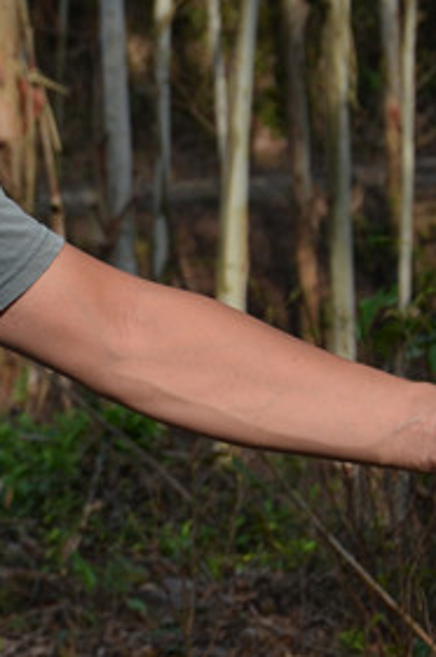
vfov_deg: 9.6
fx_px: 3897
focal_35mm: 214
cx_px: -349
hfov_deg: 6.3
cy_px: 123
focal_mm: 50
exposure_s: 1/1250
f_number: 5
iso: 400
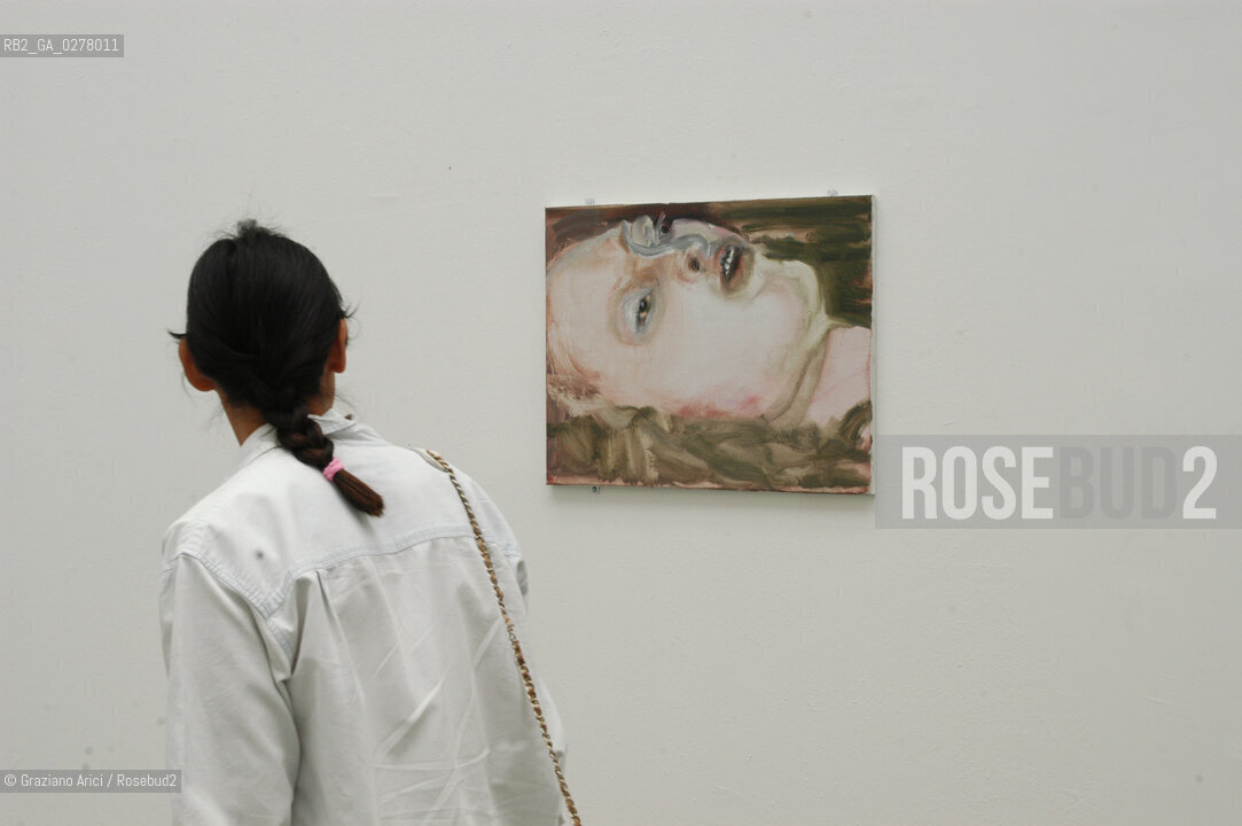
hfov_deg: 37.9
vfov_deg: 25.7
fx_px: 1810
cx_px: 621
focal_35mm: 52
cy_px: 413
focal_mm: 35
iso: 400
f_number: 8
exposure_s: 1/125
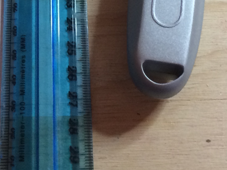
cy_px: -103
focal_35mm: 104
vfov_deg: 13.3
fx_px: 682
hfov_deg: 18.7
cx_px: 43
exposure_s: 1/30
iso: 125
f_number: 2.2
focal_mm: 4.15
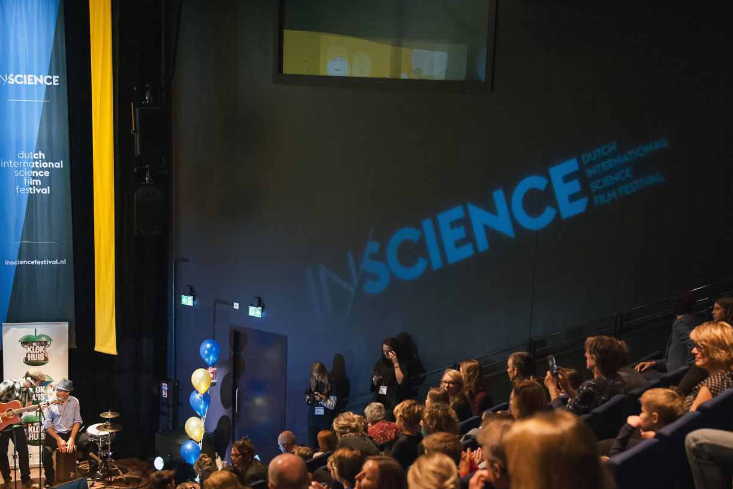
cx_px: 399
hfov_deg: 36.2
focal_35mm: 55
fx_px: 1120
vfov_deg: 24.6
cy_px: 306
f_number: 2.8
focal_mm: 42
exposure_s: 1/125
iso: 3200
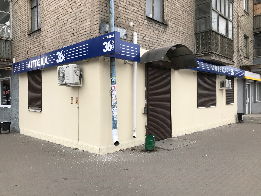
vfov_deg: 49.7
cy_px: 98
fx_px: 211
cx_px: 130
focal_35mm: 28
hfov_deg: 63.4
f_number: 1.8
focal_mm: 3.99
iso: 20
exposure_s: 1/131
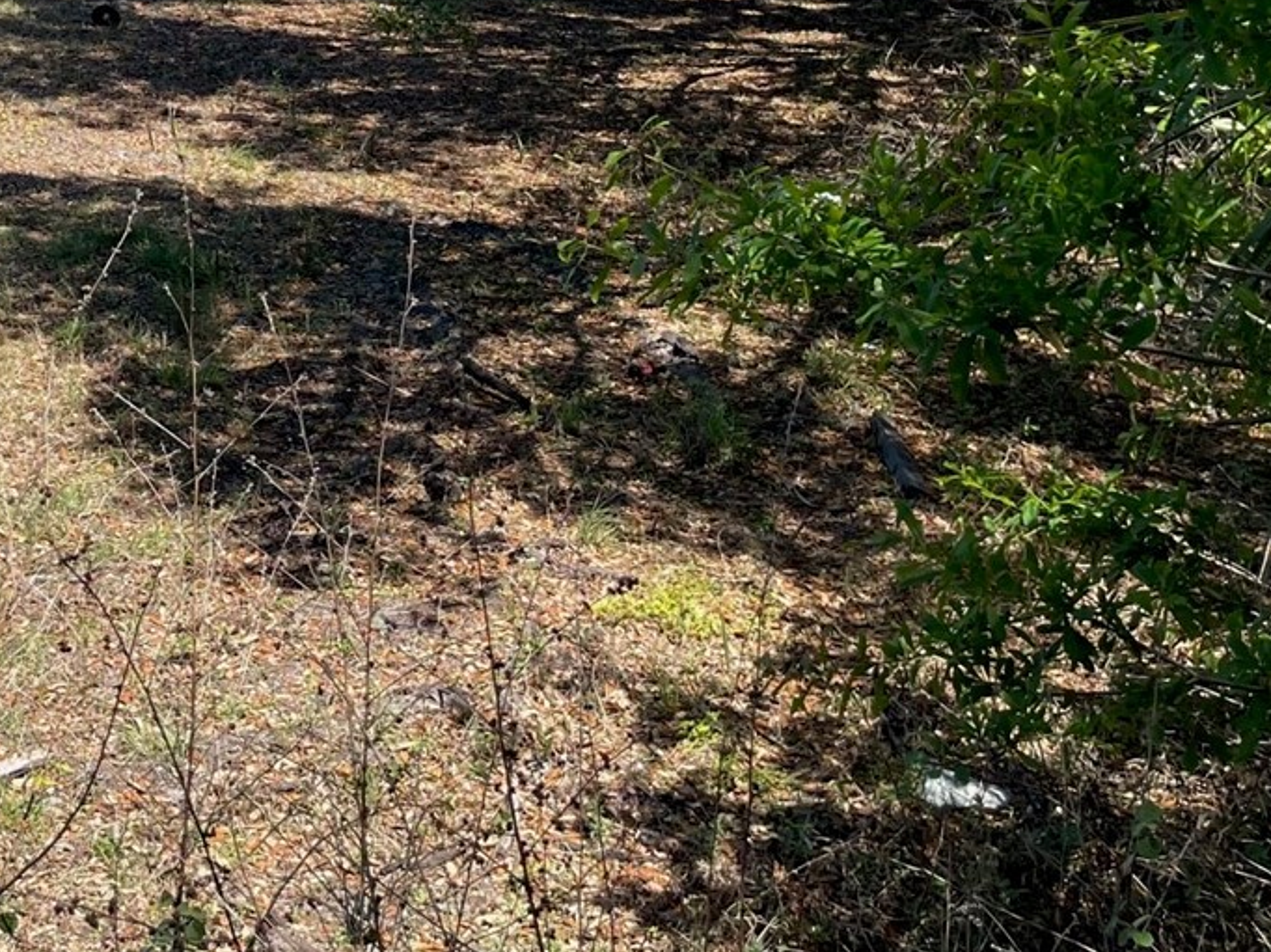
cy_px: -132
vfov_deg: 22.5
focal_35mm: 61
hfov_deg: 30.5
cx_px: 157
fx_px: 2239
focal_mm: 5.1
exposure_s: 1/2123
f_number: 1.6
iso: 32
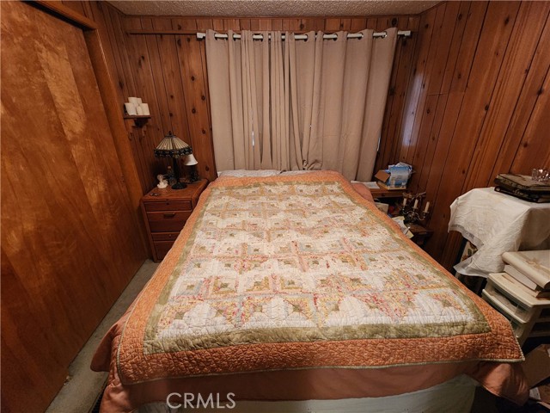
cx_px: 275
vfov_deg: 89.9
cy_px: 206
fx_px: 207
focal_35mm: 13
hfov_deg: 106.2
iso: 640
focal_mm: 2.2
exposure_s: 1/30
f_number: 2.2
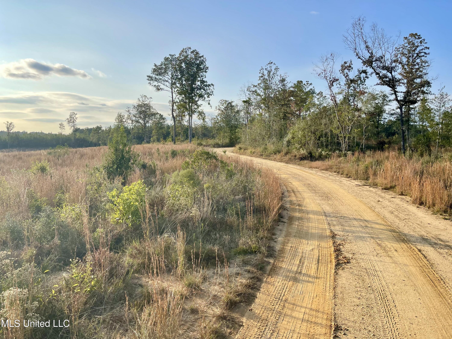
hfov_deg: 69.4
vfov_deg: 54.9
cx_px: 226
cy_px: 170
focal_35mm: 25
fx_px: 326
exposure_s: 1/2545
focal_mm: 5.1
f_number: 1.6
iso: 32
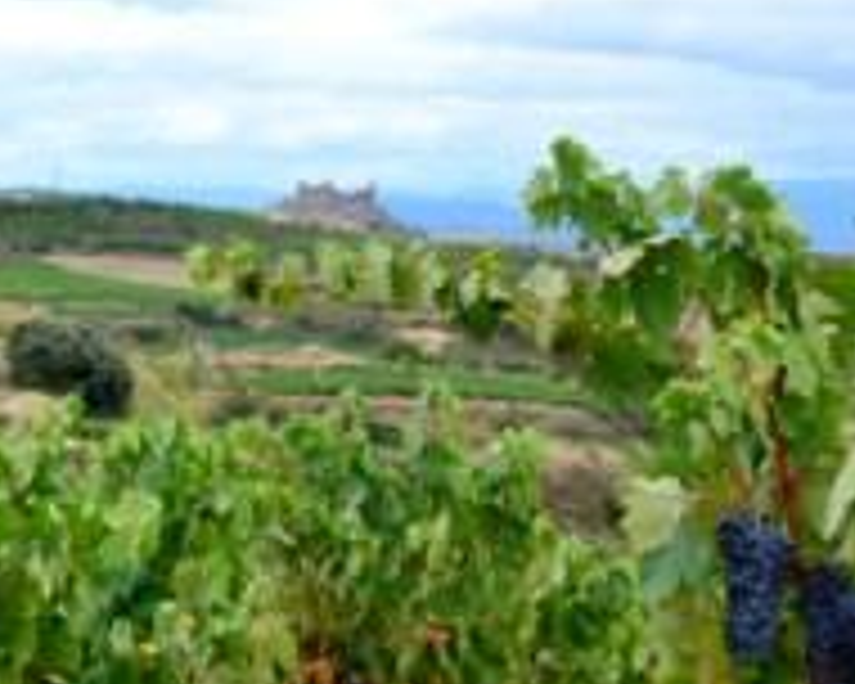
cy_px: 421
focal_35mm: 103
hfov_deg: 18.6
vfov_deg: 14.9
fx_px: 2609
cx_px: 428
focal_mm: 31
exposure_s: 1/400
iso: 400
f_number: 11
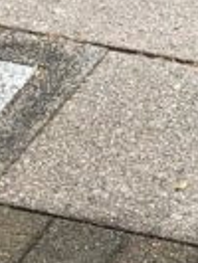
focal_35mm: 215
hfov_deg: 6.2
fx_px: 1637
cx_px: 647
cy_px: 253
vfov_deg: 9.1
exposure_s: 1/284
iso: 20
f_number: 1.8
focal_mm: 3.99
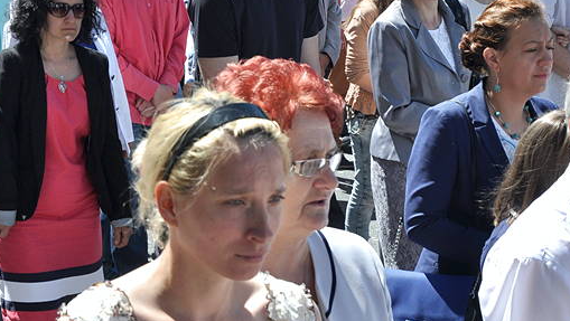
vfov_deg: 10.3
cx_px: 102
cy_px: 96
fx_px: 1783
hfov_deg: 18.0
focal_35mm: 118
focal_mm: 45
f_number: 10
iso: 400
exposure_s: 1/400
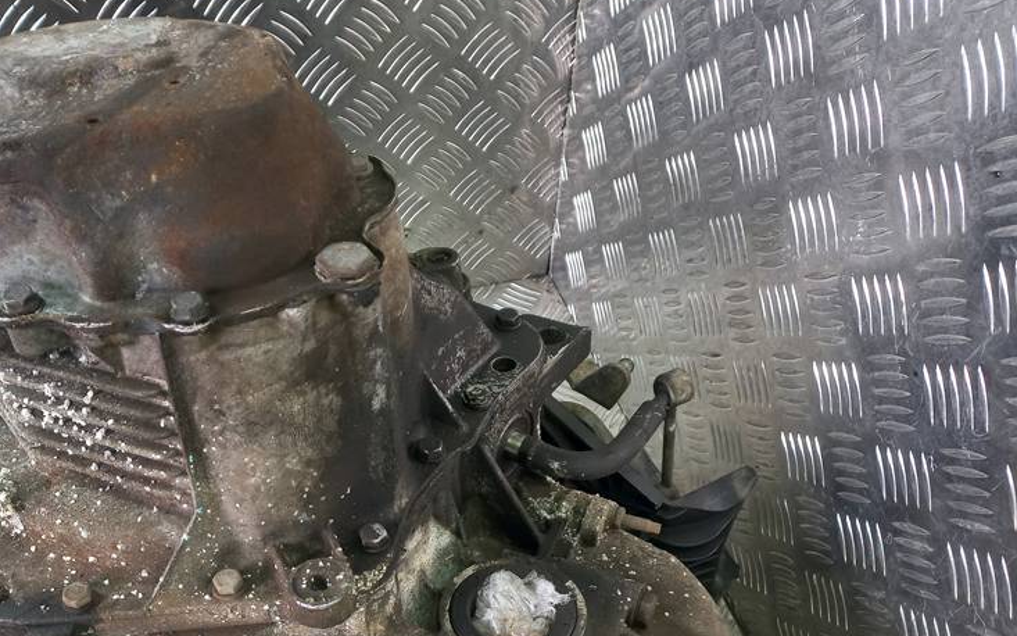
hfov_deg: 52.1
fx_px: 1025
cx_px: 376
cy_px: 514
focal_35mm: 37
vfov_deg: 33.4
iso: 50
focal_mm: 4.6
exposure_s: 1/50
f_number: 1.8
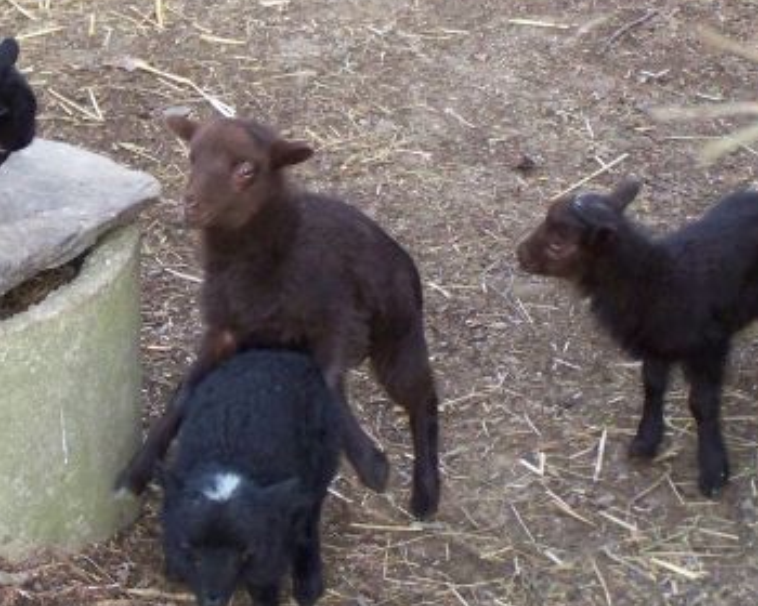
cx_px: 201
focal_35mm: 159
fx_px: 3567
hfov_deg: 12.1
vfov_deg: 9.7
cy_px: 210
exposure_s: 1/160
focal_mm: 14.7
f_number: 3.2
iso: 320
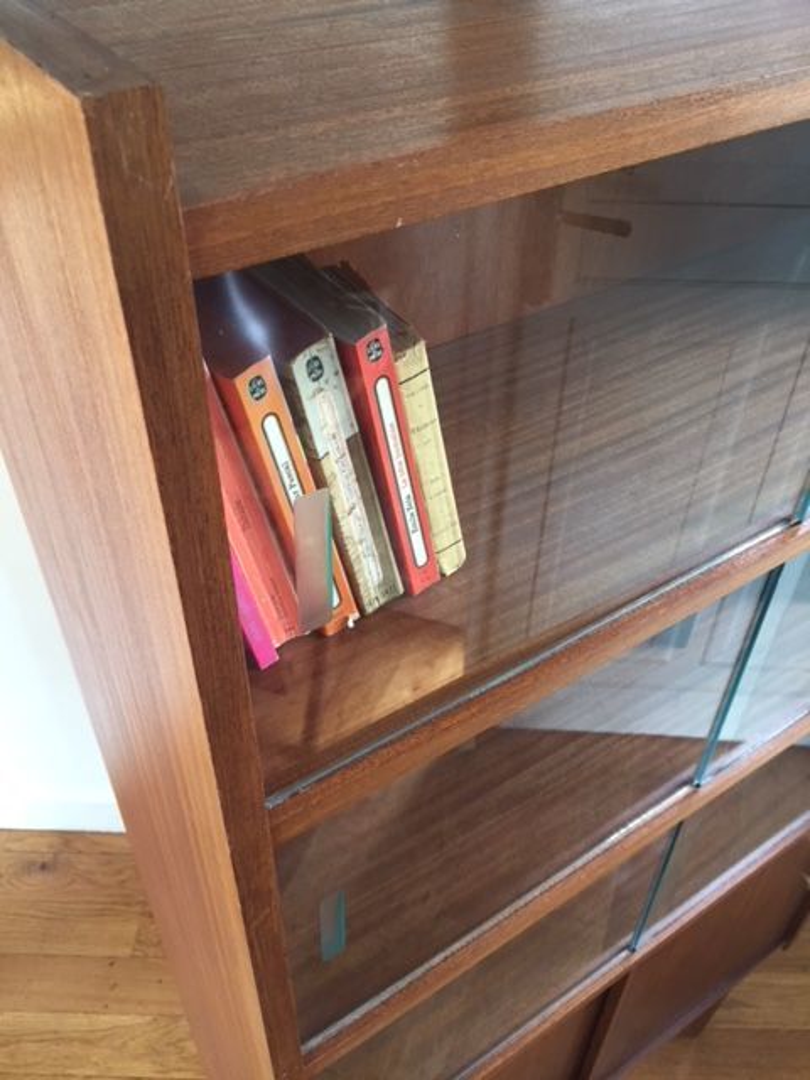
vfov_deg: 61.7
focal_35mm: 29
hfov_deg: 48.2
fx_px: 905
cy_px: 540
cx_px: 405
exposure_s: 1/33
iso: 160
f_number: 2.2
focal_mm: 4.15
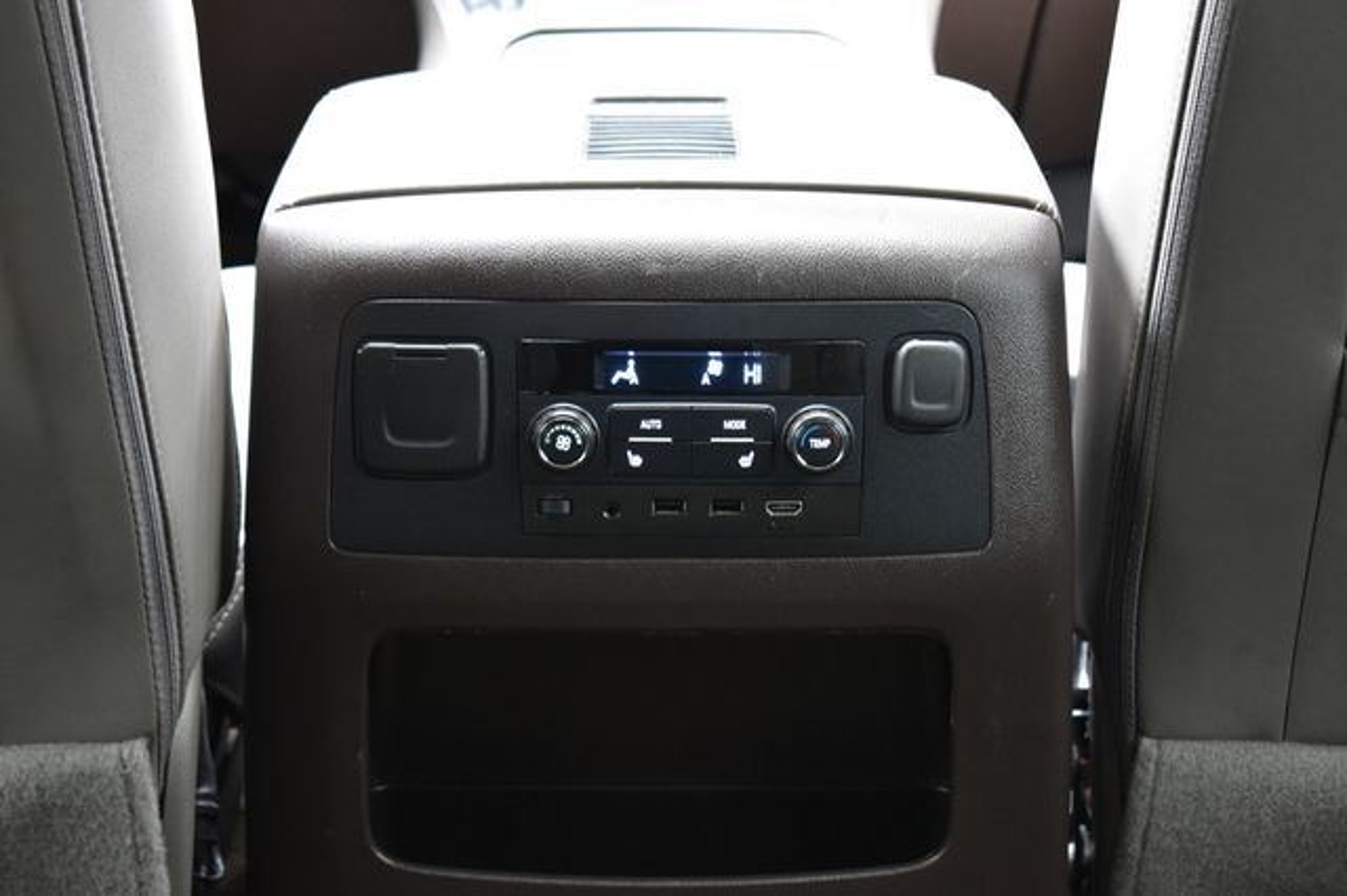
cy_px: 448
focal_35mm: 82
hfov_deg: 24.6
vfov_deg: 16.5
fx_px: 3085
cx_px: 674
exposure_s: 1/8
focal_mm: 55
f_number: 5.6
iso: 1600
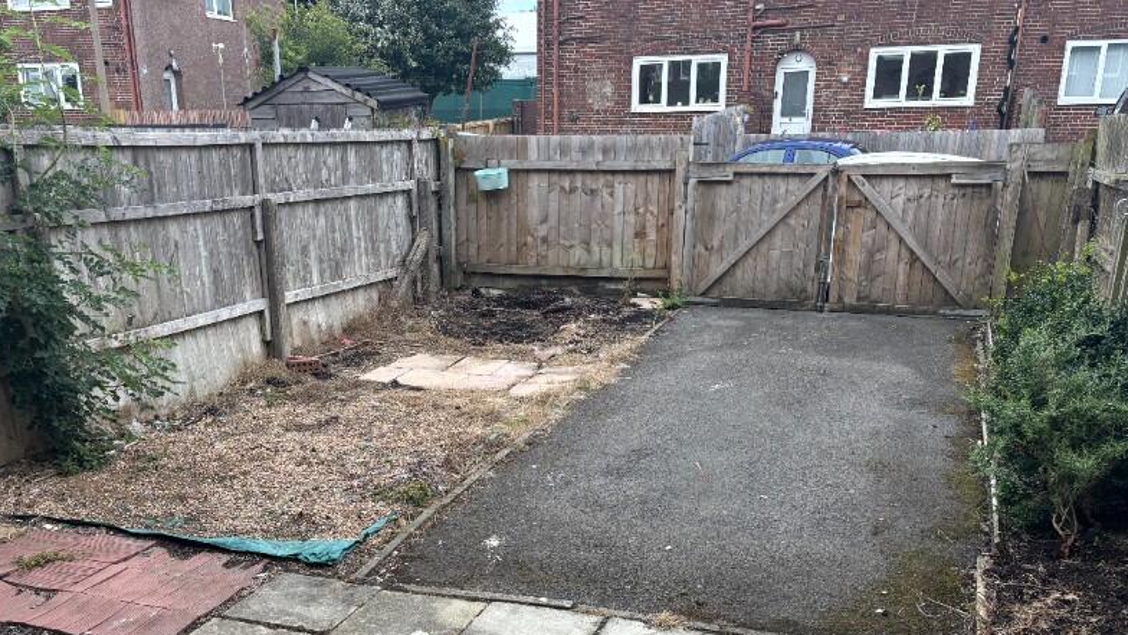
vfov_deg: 30.8
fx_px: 1107
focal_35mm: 37
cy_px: 551
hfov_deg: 53.9
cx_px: 517
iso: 50
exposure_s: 1/951
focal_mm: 5.96
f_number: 1.6
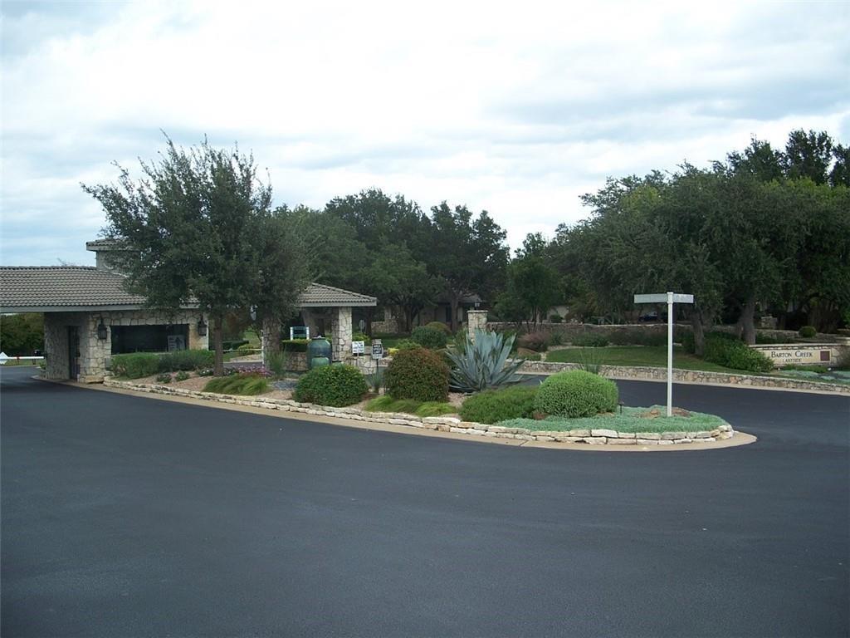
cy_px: 319
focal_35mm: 37
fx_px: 909
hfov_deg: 50.1
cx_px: 425
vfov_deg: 38.7
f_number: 2.8
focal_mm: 7.8
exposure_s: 1/320
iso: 64
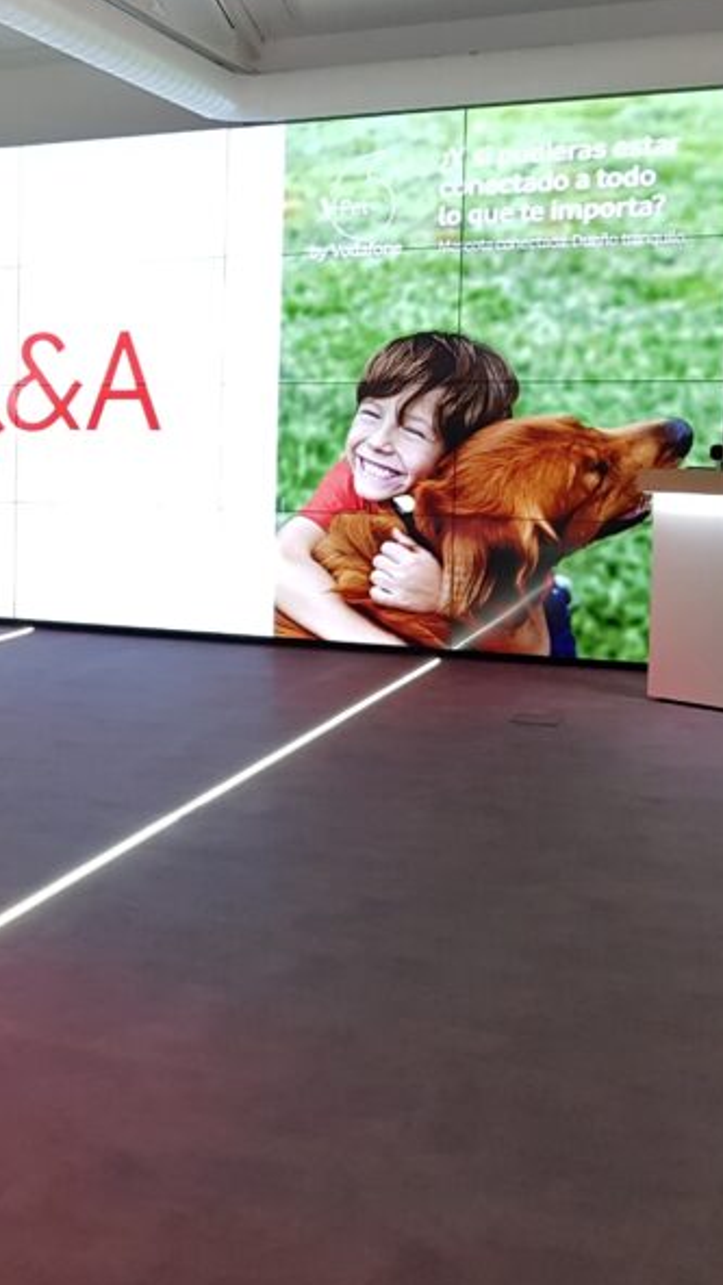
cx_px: -156
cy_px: 532
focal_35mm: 49
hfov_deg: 22.4
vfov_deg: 41.9
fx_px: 1670
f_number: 1.7
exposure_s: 1/50
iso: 160
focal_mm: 4.3
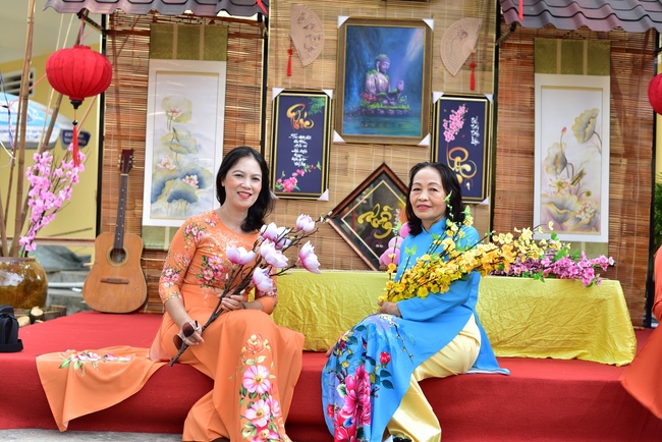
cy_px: 221
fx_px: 920
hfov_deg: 39.6
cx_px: 331
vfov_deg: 27.0
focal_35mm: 50
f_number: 3.5
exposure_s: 1/125
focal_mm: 50
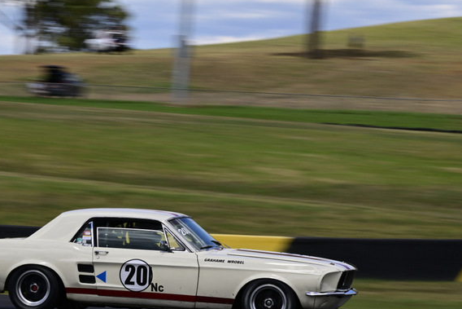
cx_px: 161
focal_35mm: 169
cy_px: 136
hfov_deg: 12.1
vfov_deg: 8.1
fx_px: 2169
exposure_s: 1/100
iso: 125
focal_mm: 80
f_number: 18
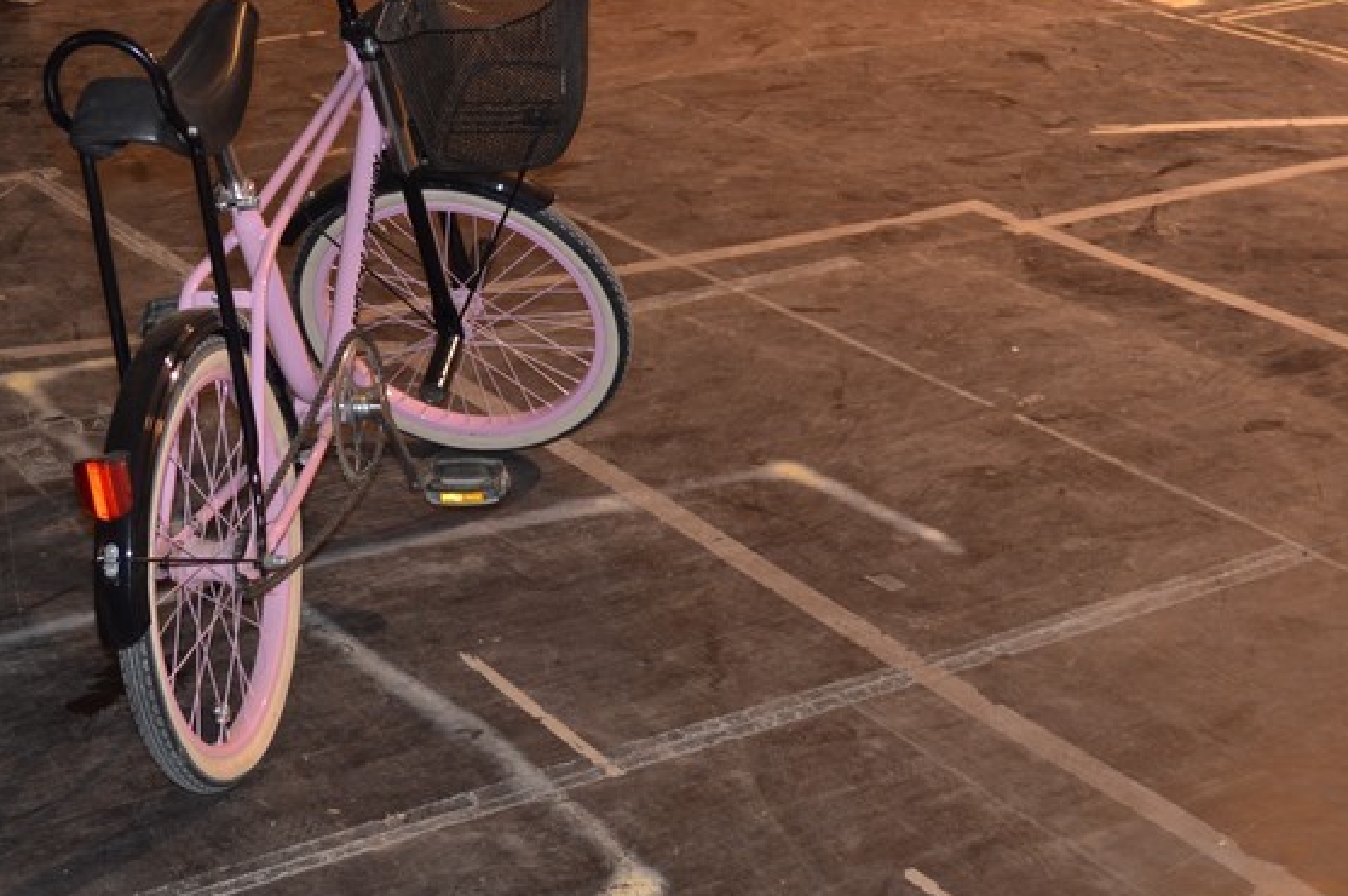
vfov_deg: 21.3
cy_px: 230
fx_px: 2356
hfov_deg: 31.6
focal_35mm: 63
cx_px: 426
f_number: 4.2
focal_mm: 26
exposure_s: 1/13
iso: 400
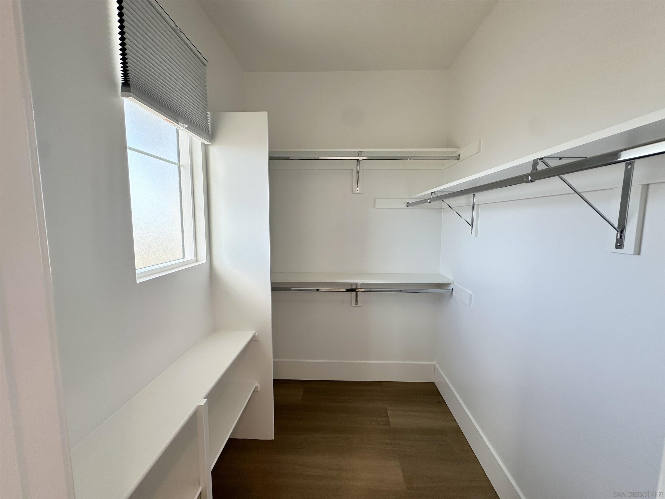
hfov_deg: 102.1
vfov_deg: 85.7
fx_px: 269
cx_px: 332
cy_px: 250
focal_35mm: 14
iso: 64
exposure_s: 1/120
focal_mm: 2.22
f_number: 2.2
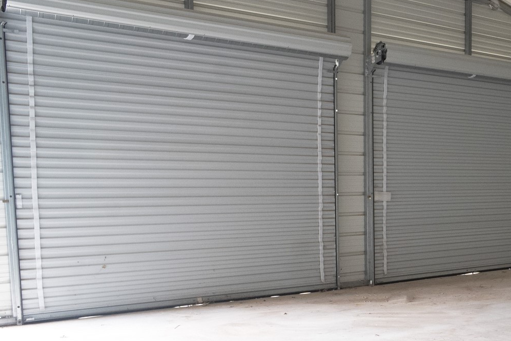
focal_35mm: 49
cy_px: 266
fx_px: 696
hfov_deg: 36.3
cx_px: 510
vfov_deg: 27.1
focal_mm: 16
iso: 4000
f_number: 8
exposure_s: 1/10
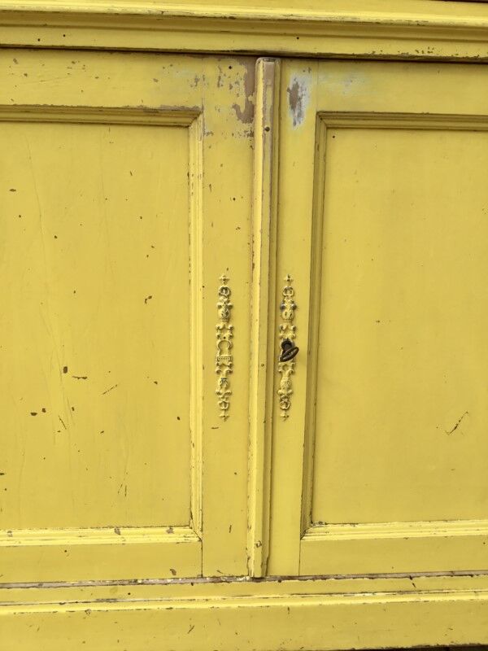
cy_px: 326
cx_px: 244
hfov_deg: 45.4
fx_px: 583
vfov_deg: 58.4
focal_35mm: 31
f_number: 2.4
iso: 25
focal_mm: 3.3
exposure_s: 1/727
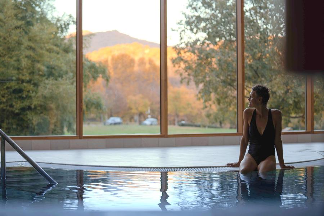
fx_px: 648
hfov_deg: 28.1
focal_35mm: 72
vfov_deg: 18.9
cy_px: 108
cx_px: 162
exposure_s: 1/160
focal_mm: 72
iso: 200
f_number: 2.8
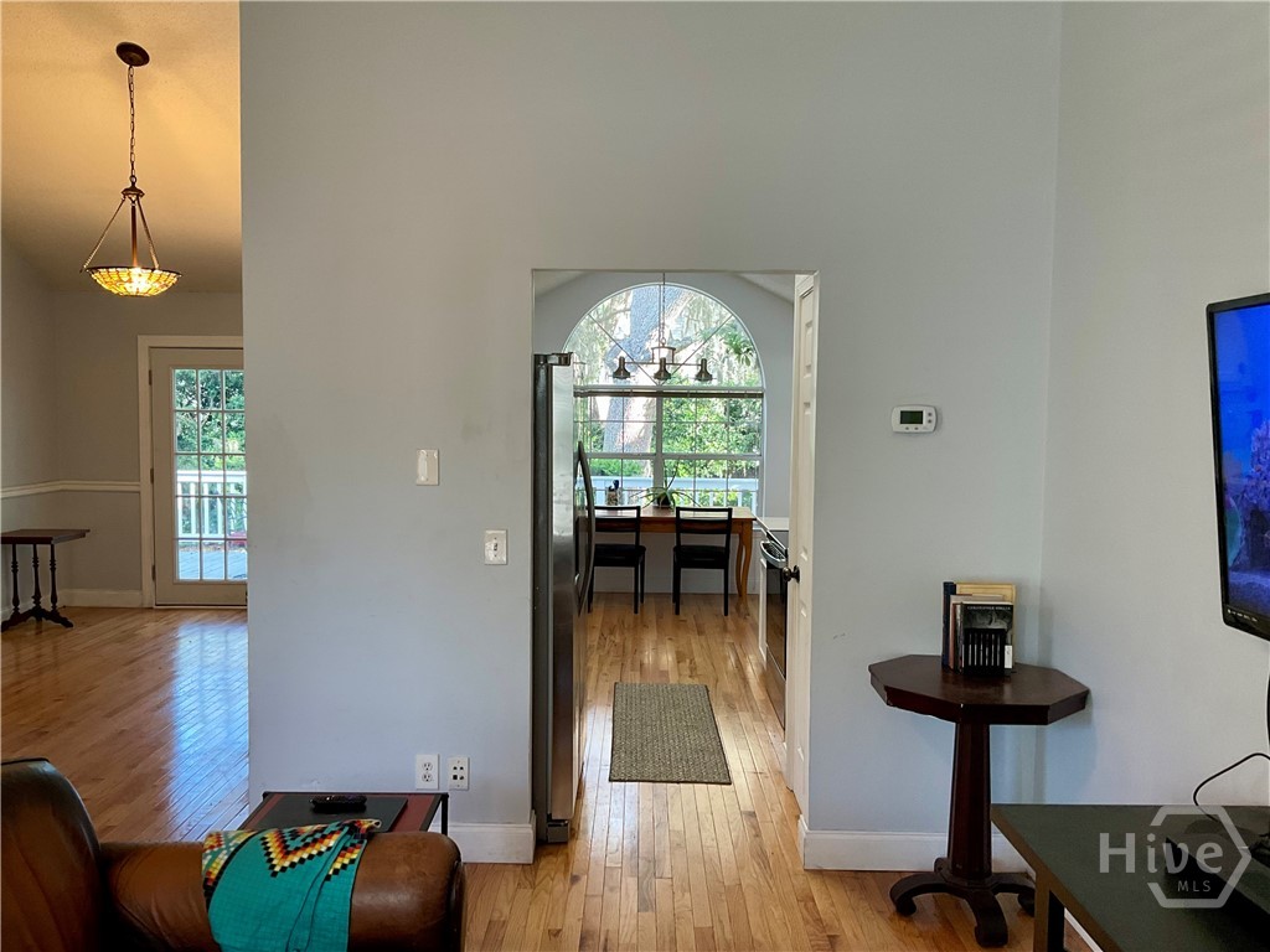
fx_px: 1064
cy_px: 476
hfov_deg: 61.7
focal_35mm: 29
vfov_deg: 48.2
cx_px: 635
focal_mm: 3
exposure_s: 1/60
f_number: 1.8
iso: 64
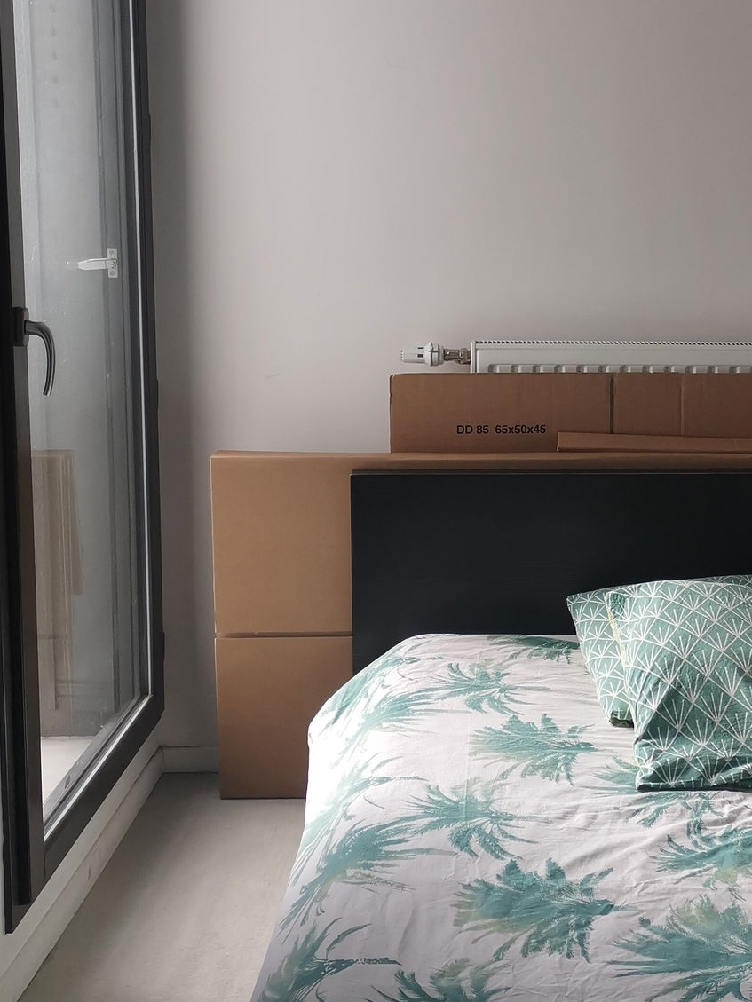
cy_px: 364
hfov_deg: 28.0
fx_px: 1477
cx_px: 590
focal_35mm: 51
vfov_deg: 37.2
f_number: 1.8
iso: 50
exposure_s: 1/105
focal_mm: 4.75
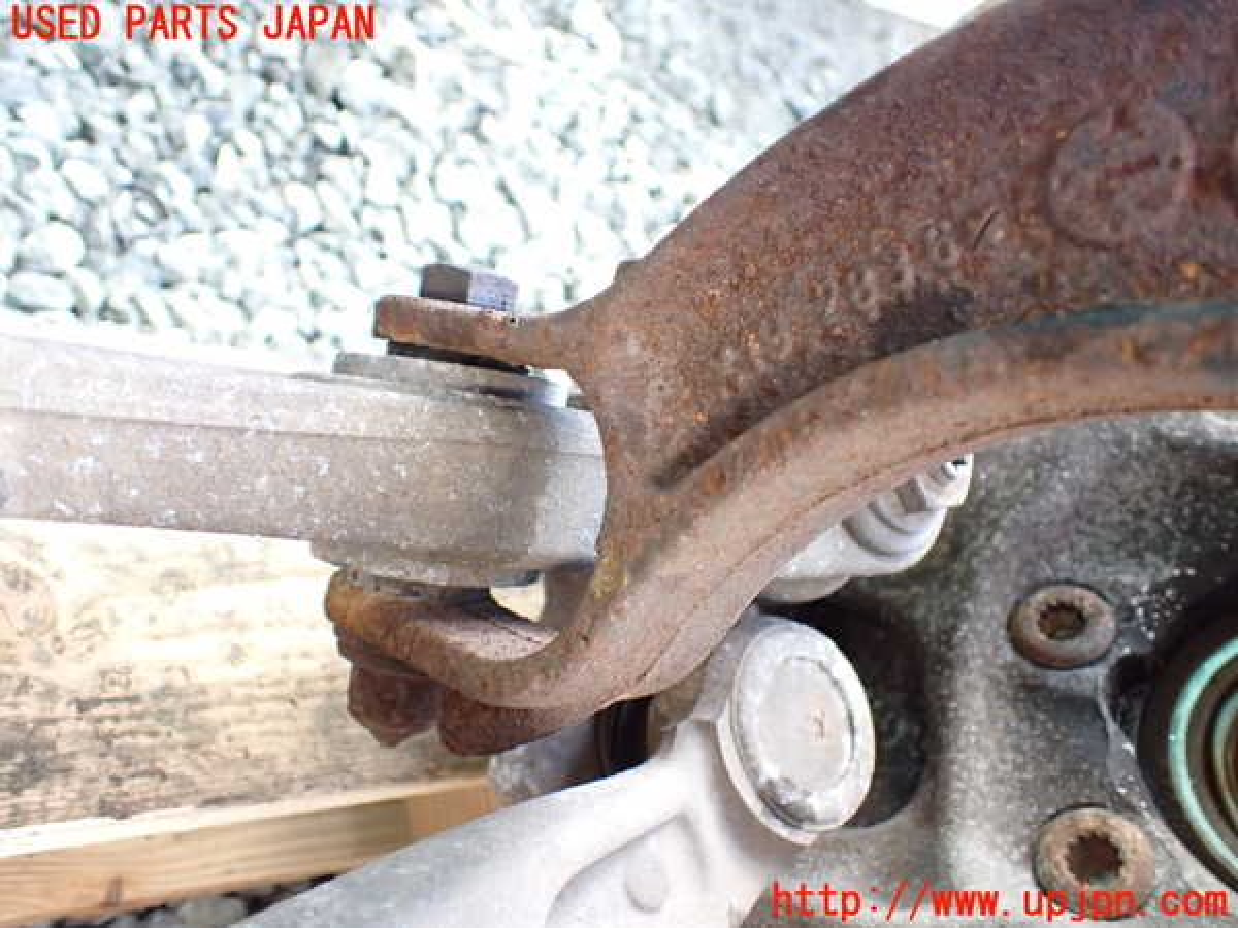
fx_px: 1073
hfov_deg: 60.0
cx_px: 619
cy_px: 464
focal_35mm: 30
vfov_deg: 46.8
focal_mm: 5.4
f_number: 2.3
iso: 500
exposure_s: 1/125
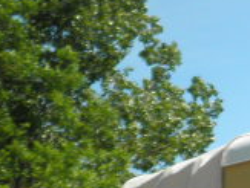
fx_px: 1332
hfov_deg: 10.0
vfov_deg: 7.8
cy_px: 345
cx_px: 480
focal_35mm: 184
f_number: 9.6
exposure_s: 1/80
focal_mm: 8.3
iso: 64
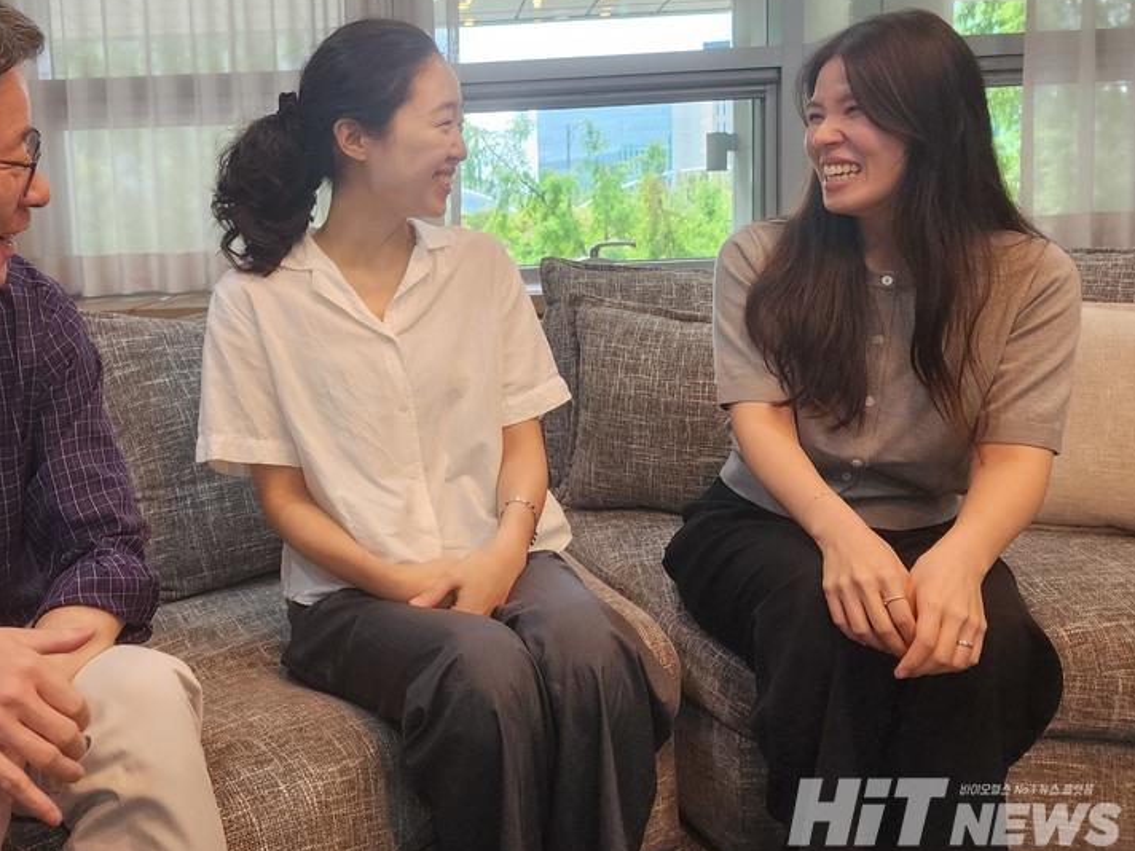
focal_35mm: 31
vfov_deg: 44.9
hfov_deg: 57.1
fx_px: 1016
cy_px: 296
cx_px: 381
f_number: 1.8
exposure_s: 1/120
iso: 160
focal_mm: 6.4
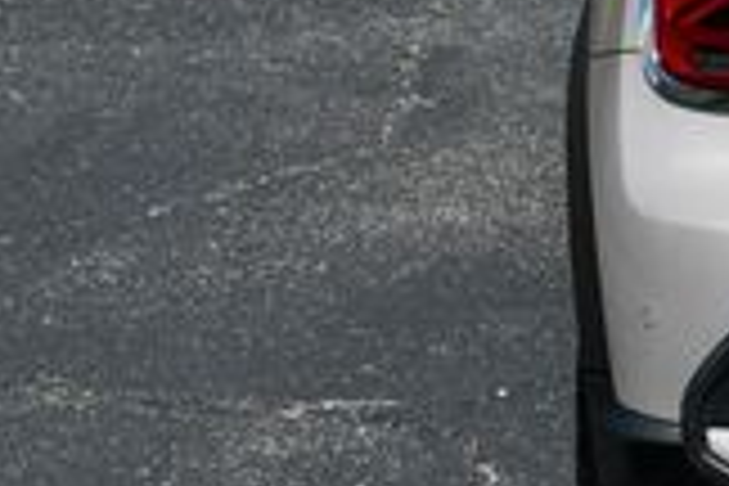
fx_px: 4799
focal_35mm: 237
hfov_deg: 8.4
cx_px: 1328
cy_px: -117
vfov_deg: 5.8
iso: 100
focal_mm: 30
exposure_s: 1/250
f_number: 8
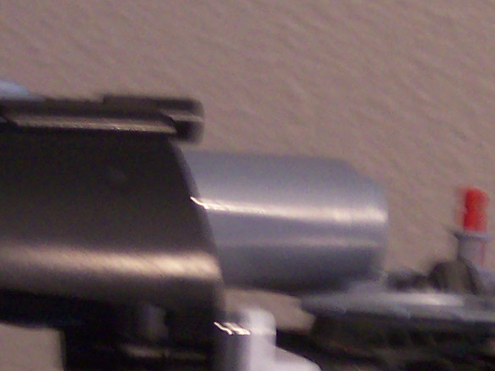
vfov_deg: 8.8
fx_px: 2388
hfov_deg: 11.8
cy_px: 382
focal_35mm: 167
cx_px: 347
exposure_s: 1/8
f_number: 2.8
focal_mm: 8
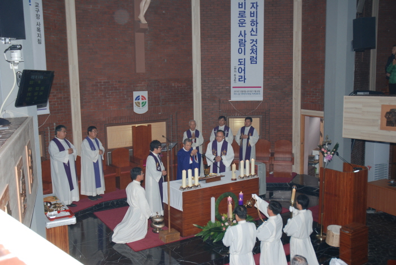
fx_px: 413
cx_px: 198
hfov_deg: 51.2
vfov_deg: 35.6
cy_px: 132
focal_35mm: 38
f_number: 4.5
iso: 200
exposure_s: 1/60
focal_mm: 25
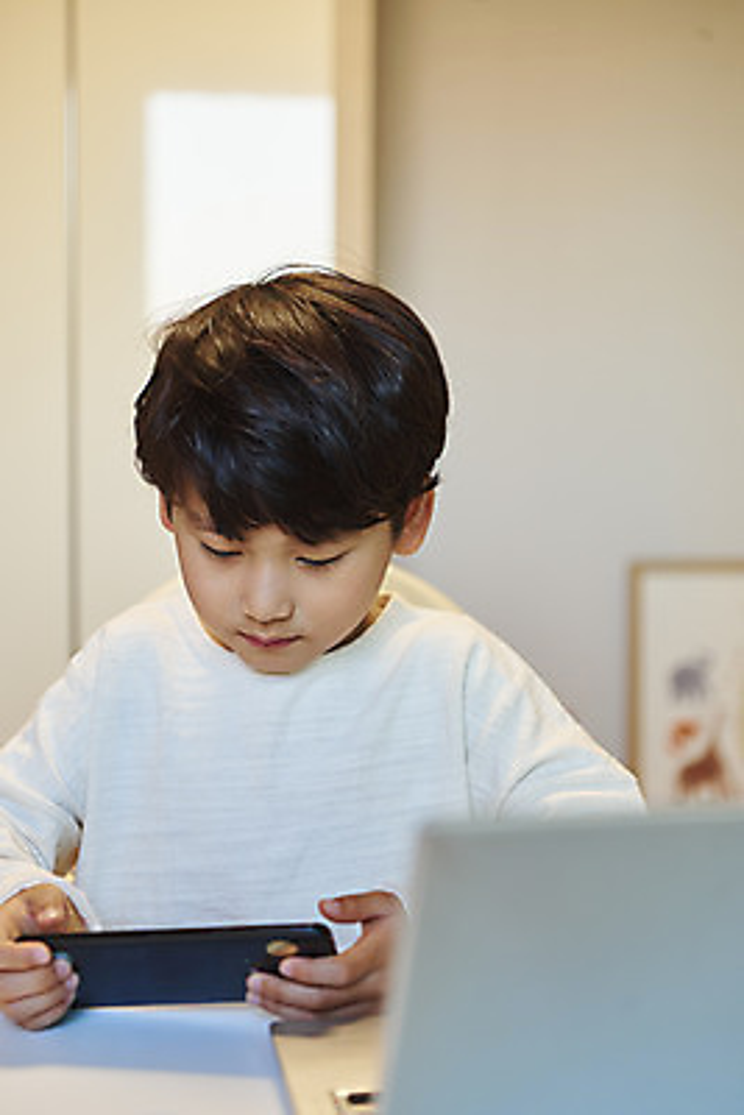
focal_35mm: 50
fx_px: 1549
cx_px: 372
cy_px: 558
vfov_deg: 39.6
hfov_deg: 27.0
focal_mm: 50
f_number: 2.8
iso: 400
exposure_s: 1/100
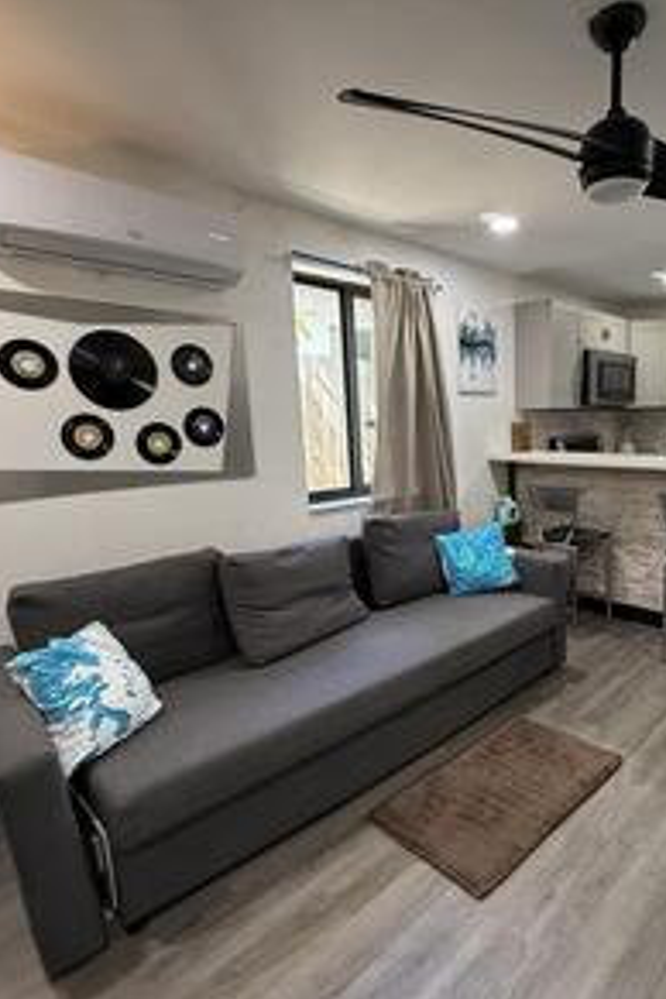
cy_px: 508
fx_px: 555
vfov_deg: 84.0
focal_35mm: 20
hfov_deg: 59.2
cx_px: 484
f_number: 2.2
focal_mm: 2.22
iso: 500
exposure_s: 1/120
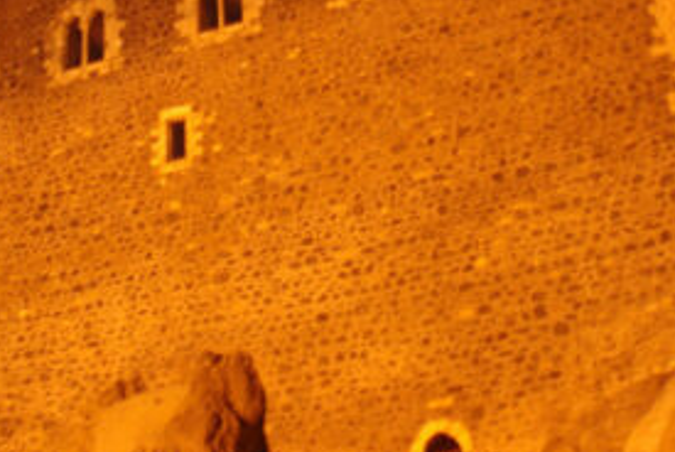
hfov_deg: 33.9
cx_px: 351
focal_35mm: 59
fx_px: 1107
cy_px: -20
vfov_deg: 22.0
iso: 400
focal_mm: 18
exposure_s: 3
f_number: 3.5
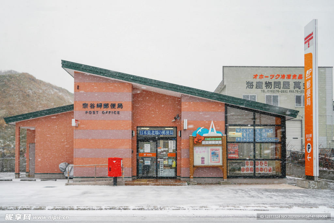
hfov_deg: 63.7
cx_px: 167
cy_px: 112
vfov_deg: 45.0
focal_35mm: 29
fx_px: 269
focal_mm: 29
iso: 160
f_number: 4
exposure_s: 1/320
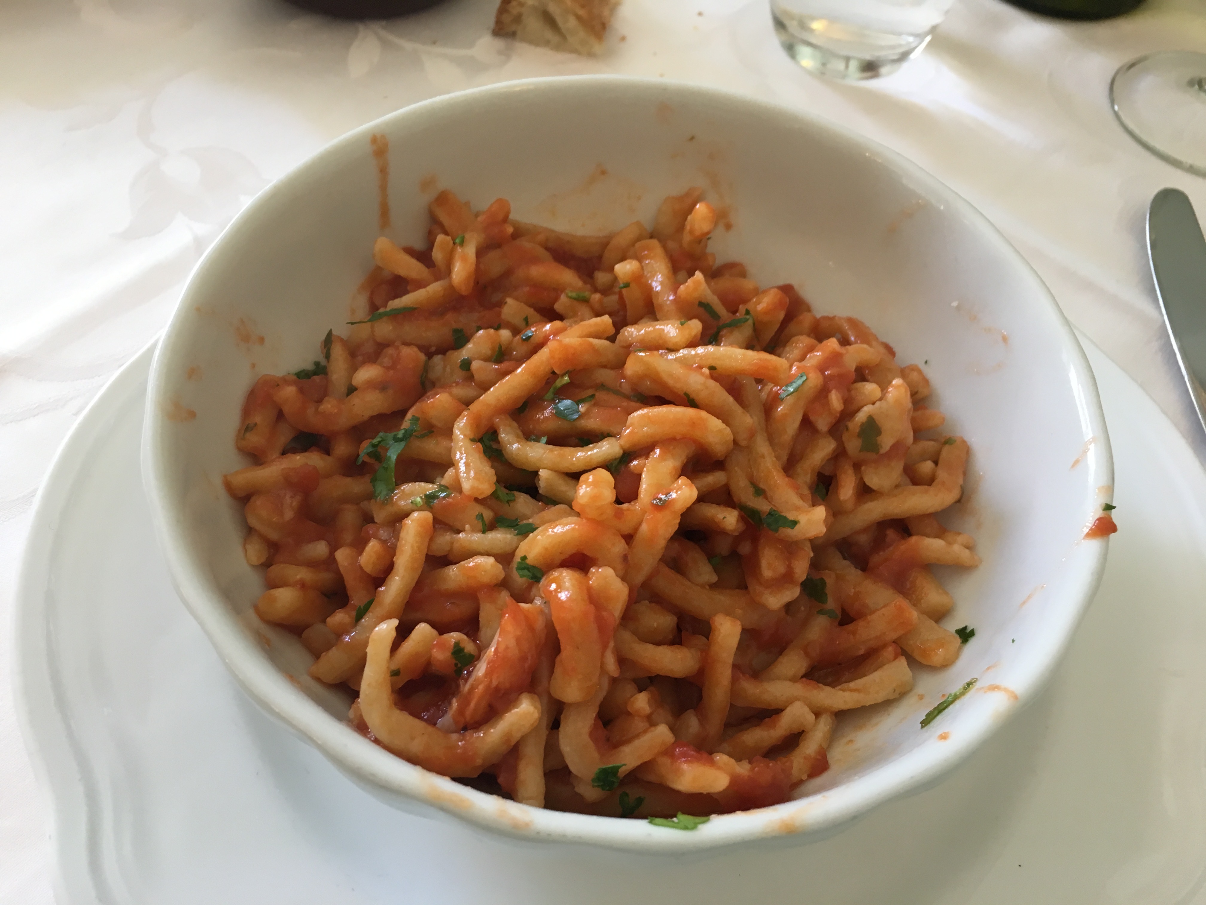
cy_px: 452
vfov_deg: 48.2
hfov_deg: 61.7
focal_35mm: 29
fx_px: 1010
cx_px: 603
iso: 80
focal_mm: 4.15
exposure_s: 1/33
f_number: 2.2
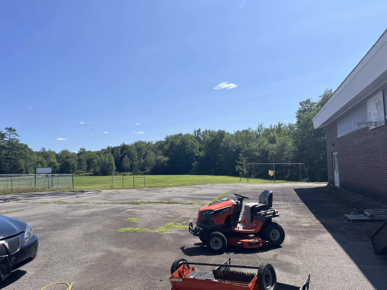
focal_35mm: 26
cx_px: 194
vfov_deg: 53.1
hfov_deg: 67.3
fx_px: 291
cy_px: 145
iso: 50
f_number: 1.6
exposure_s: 1/4651
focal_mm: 5.1
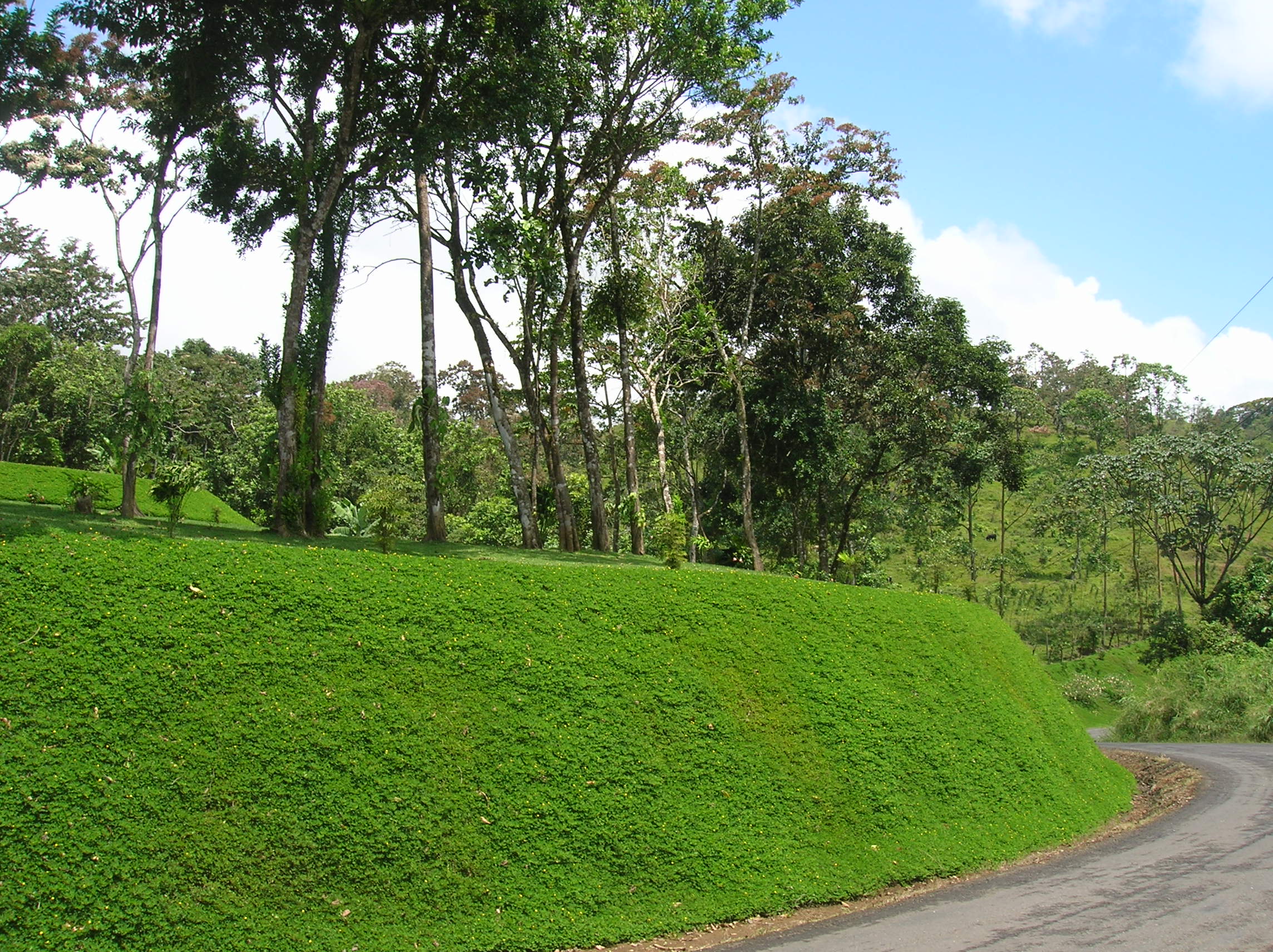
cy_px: 476
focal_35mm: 34
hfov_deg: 54.0
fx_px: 1249
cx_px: 636
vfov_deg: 41.7
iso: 50
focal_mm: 5.7
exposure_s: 1/250
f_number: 4.9
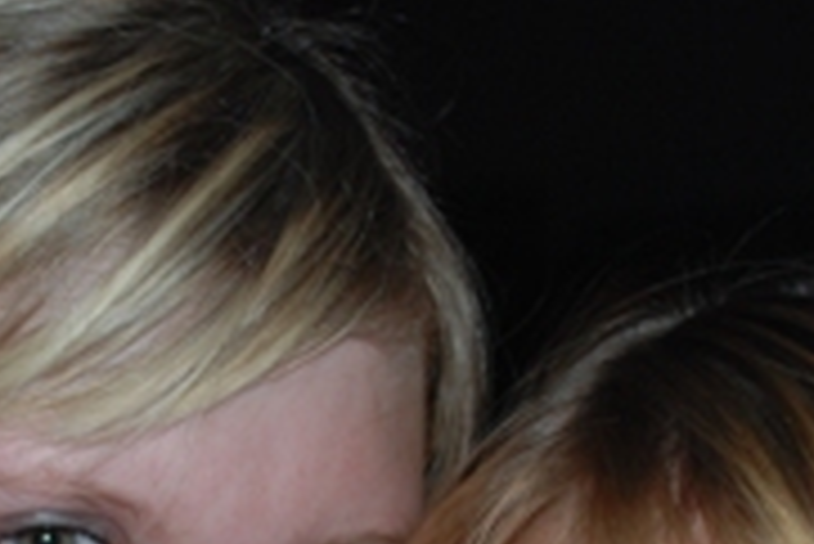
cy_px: 859
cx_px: 162
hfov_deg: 12.0
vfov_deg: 7.9
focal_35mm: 170
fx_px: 3847
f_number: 4.2
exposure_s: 1/60
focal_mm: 32
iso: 200
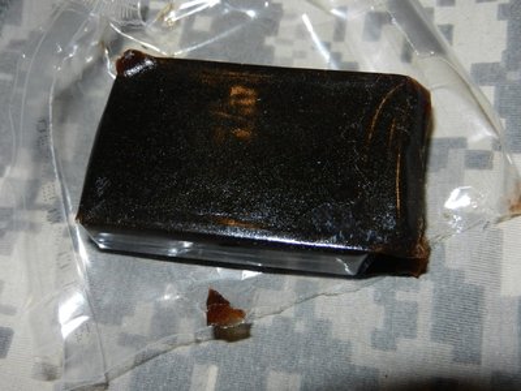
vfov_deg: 37.7
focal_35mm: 38
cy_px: 196
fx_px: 572
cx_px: 260
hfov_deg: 49.0
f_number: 8
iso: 200
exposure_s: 1/30
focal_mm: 6.9
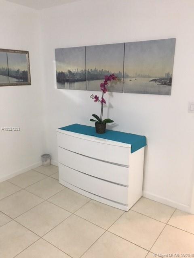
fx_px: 217
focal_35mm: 29
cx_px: 97
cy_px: 129
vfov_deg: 61.7
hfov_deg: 48.2
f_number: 2.2
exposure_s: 1/33
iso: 160
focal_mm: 4.15
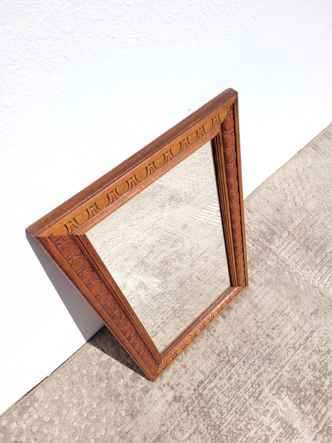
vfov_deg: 67.3
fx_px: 332
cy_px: 222
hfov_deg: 53.1
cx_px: 166
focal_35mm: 26
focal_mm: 5.4
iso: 40
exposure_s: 1/7119
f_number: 1.8
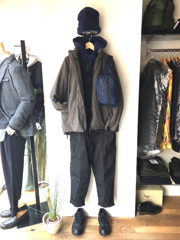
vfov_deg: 63.4
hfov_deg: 49.7
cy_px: 120
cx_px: 90
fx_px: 194
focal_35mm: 28
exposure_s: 1/13
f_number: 1.8
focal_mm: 4
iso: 100
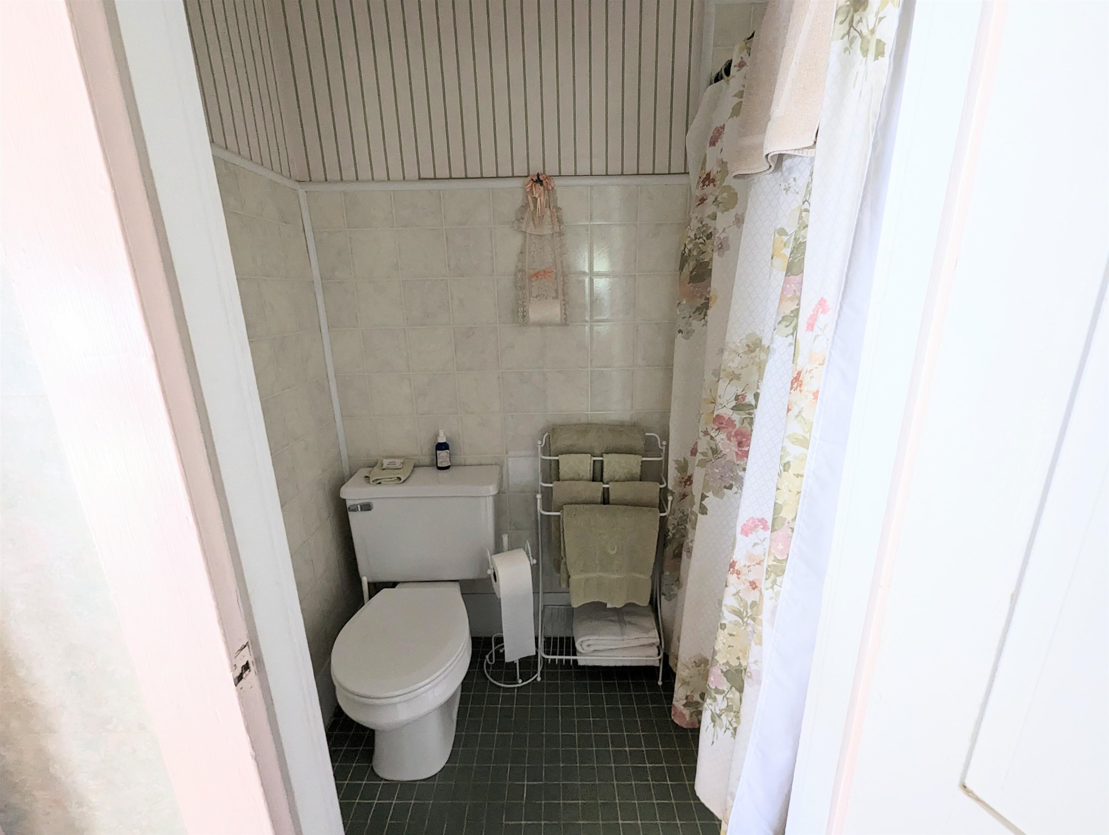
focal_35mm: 13
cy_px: 418
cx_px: 554
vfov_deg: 90.1
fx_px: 417
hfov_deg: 106.1
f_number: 2.2
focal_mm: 1.95
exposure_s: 1/31.6
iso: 205
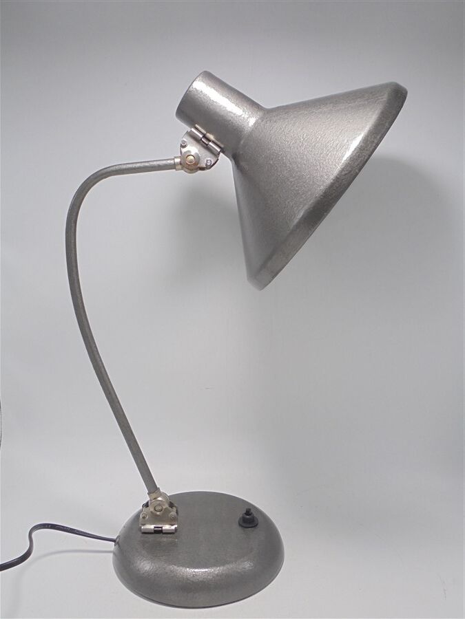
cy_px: 310
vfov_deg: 54.0
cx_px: 232
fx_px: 609
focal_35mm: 34
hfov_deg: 41.8
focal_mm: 6.1
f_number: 4
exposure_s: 1/60
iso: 100
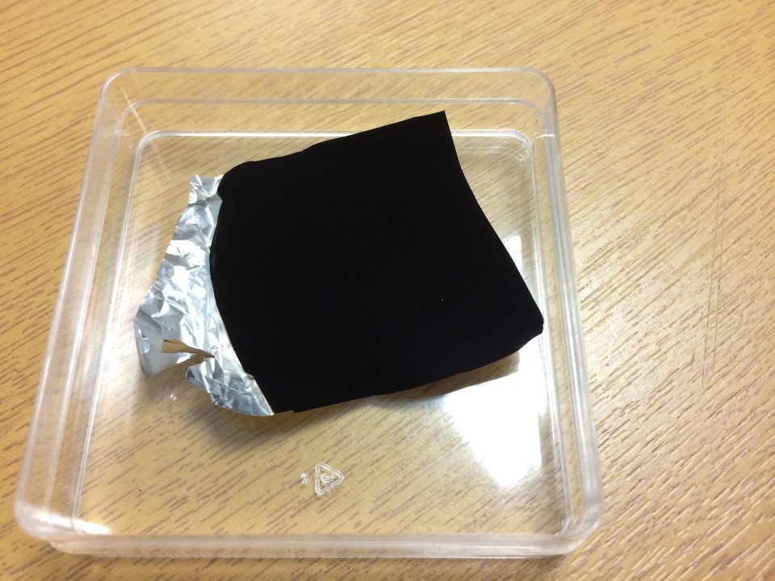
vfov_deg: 46.8
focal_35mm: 30
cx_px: 388
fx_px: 672
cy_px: 290
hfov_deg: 60.0
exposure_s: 1/33
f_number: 2.2
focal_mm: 4.12
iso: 100
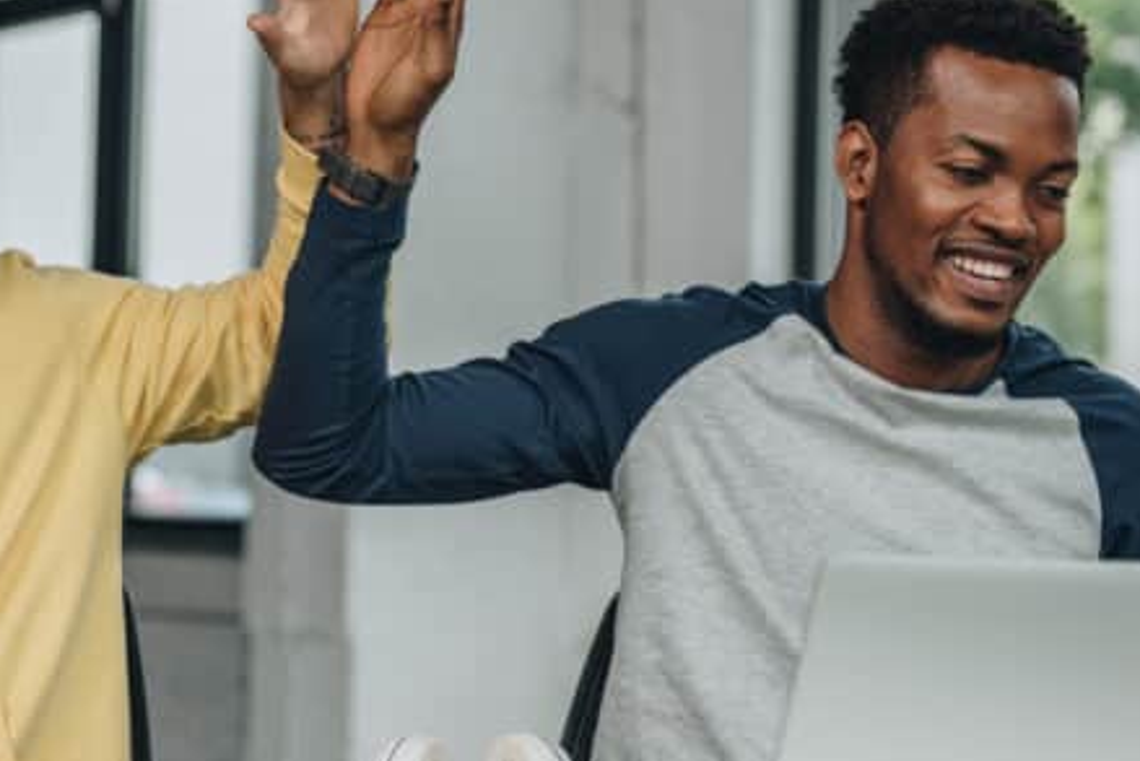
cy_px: 386
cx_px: 403
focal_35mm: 111
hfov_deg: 18.4
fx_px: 3516
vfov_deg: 12.4
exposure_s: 1/200
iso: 125
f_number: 3.5
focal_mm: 70
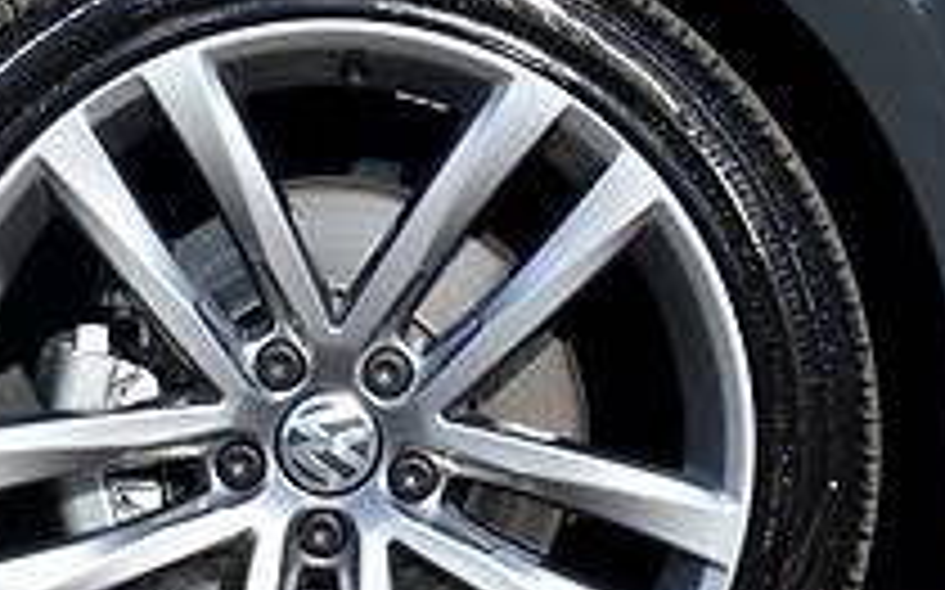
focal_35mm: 611
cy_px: -18
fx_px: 15726
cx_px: 144
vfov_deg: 2.1
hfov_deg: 3.4
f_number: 9
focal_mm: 105
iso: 100
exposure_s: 1/320
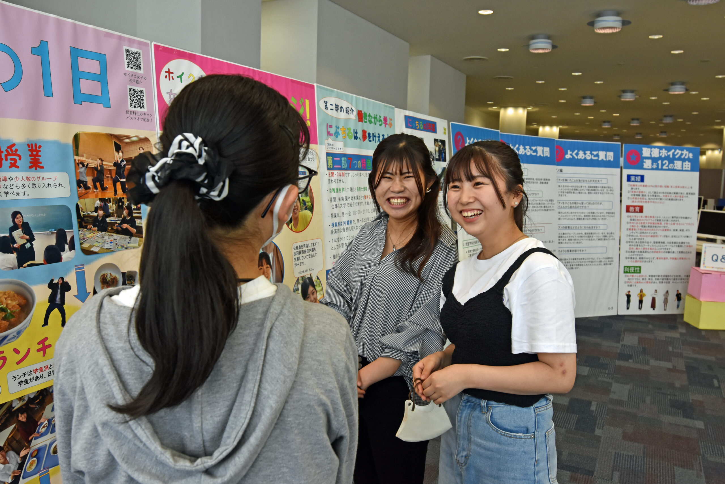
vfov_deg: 47.9
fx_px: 544
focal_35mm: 27
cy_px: 242
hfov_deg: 67.4
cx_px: 362
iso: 800
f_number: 5.6
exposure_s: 1/125
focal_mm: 18
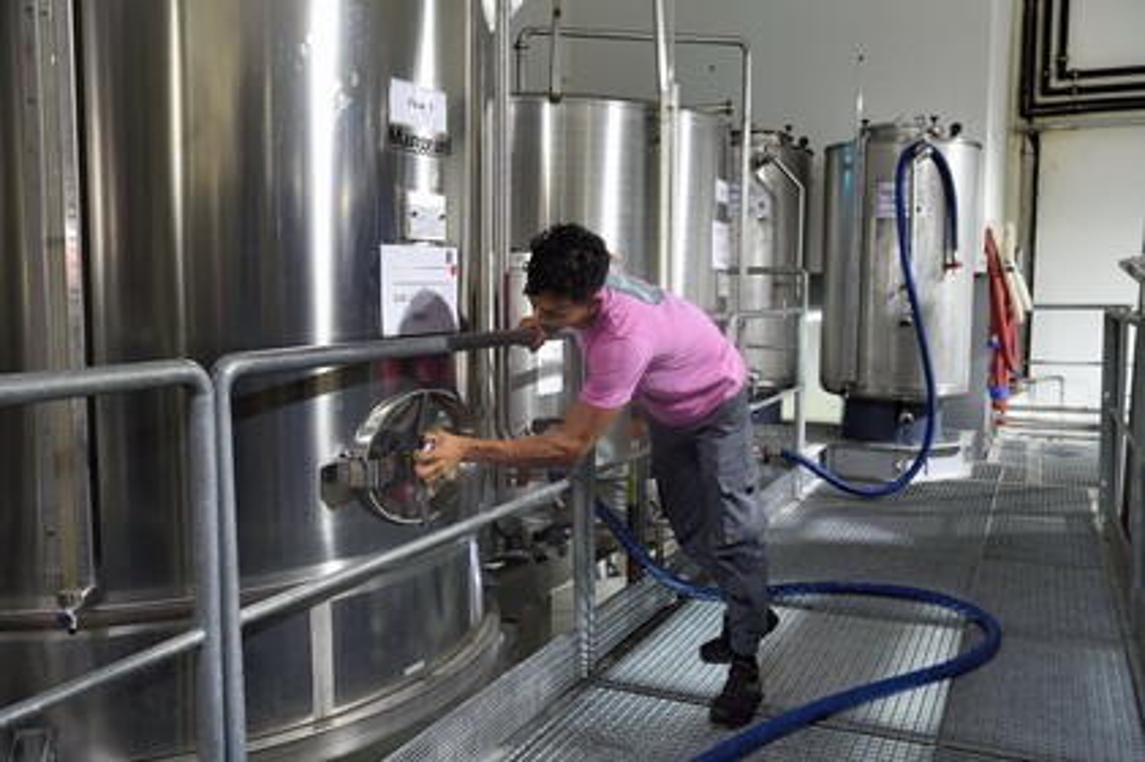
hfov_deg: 58.8
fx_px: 1017
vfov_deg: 41.1
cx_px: 572
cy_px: 381
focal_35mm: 32
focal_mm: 32
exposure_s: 1/30
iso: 1600
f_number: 5.6
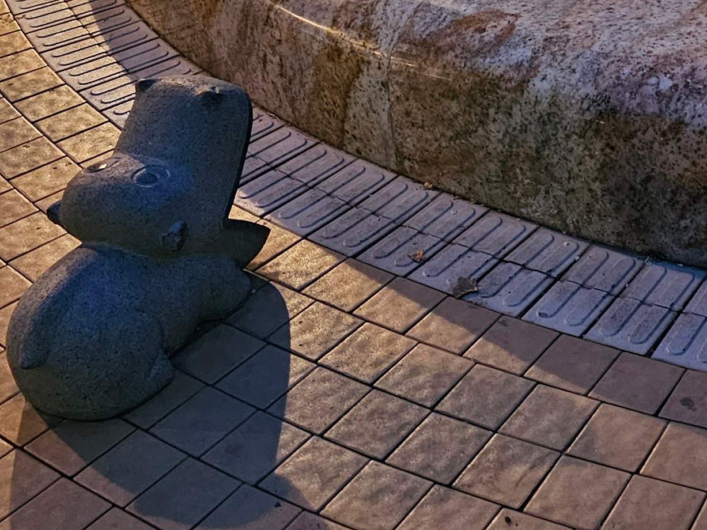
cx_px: 742
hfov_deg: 24.5
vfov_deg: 18.1
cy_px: -184
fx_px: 1532
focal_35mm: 75
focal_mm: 6.3
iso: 800
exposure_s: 1/25
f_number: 1.7
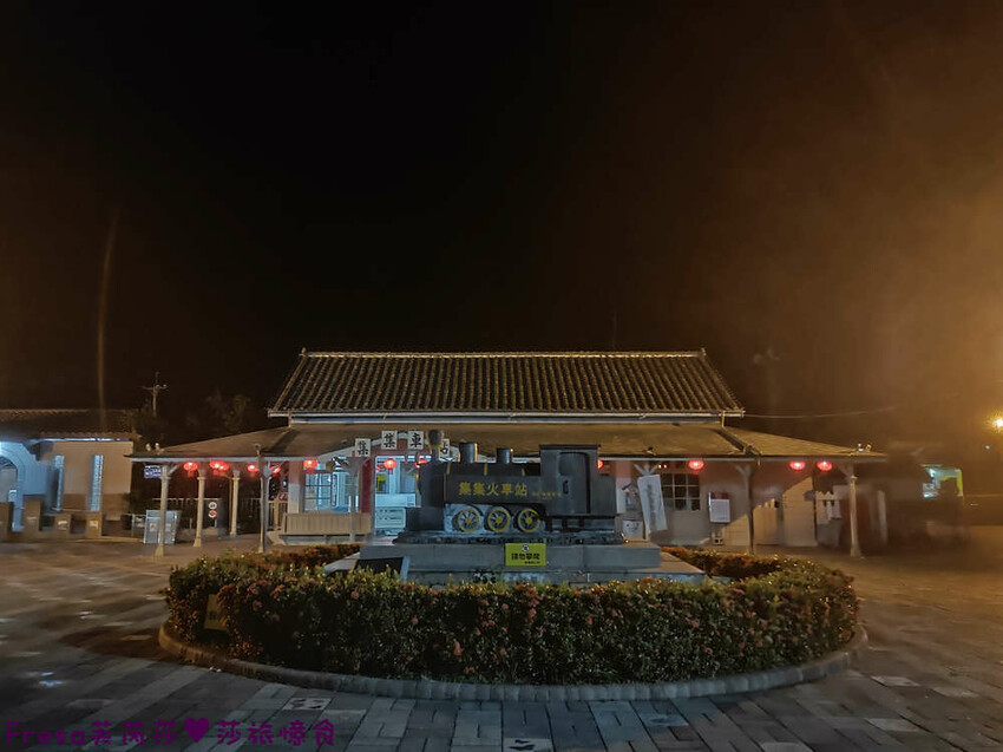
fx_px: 666
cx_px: 502
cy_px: 376
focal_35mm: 23
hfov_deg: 73.9
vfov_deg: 58.9
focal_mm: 3.97
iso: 3424
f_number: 1.7
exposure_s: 1
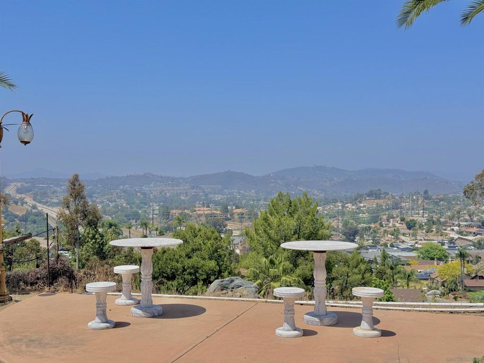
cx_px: 242
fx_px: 671
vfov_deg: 30.3
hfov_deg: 39.7
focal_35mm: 48
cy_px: 182
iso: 64
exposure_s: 1/4587
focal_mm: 6.76
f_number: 1.78
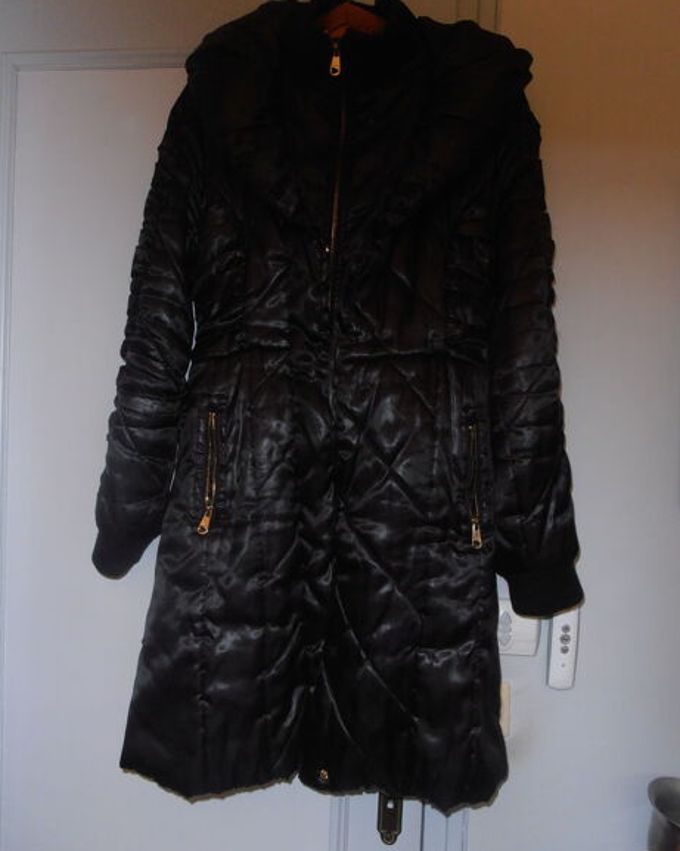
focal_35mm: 26
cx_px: 327
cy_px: 417
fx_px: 655
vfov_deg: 66.1
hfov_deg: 54.9
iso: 125
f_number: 3
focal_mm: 4.2
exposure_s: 1/30
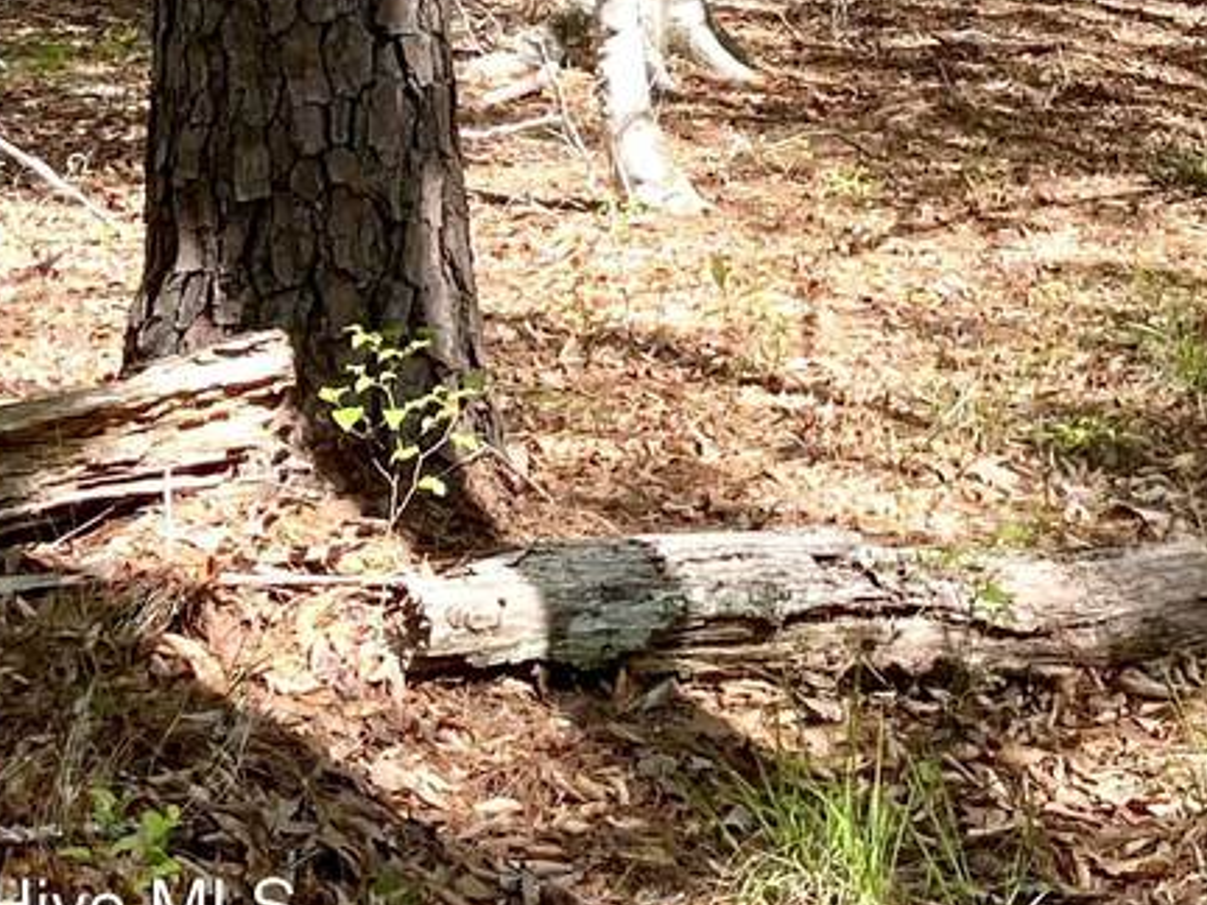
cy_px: -313
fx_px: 2685
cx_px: 1523
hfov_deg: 22.9
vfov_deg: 17.8
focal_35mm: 77
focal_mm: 4.25
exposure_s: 1/412
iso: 32
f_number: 1.8
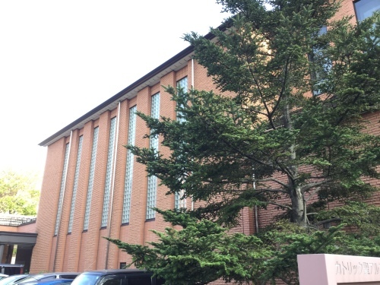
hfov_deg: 58.4
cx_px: 190
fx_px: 340
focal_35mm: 31
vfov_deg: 45.4
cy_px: 142
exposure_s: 1/60
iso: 25
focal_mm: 3.3
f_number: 2.4
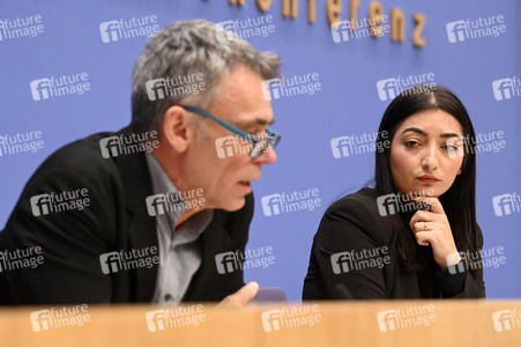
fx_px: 1678
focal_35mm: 116
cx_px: 260
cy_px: 174
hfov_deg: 17.7
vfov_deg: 11.8
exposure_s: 1/500
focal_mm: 116
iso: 5000
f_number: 5
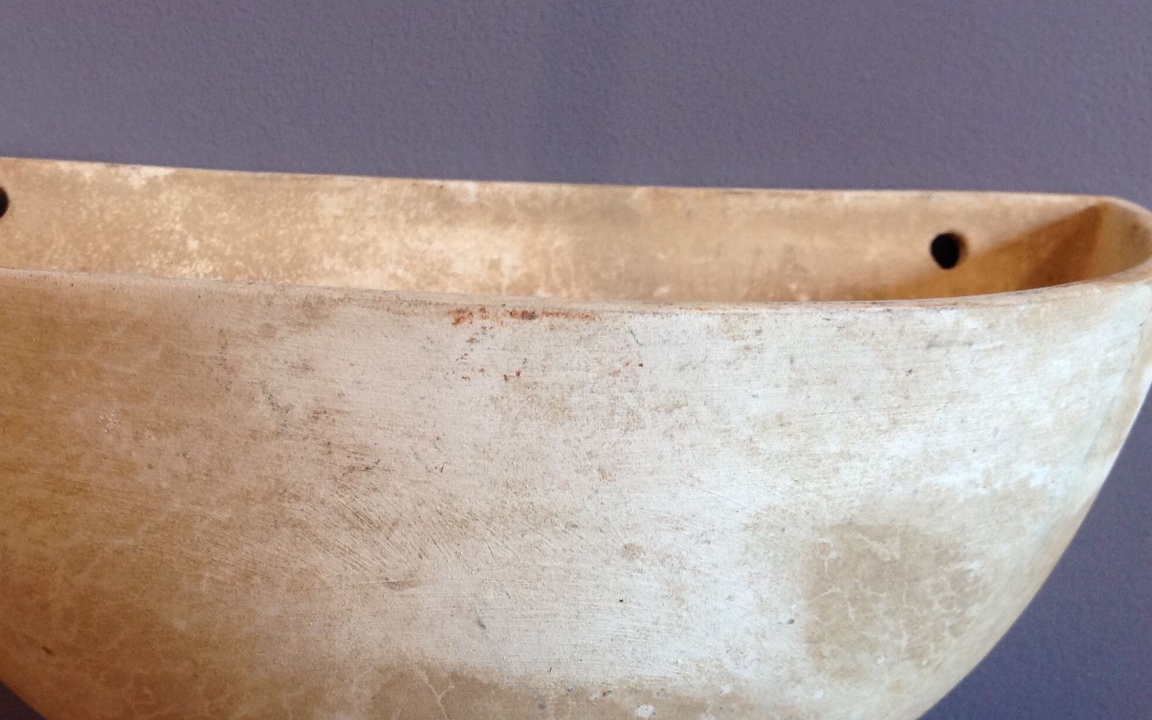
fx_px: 1538
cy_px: 321
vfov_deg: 26.3
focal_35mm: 49
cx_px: 479
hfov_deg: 40.9
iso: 100
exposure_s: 1/15
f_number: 2.4
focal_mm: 4.28
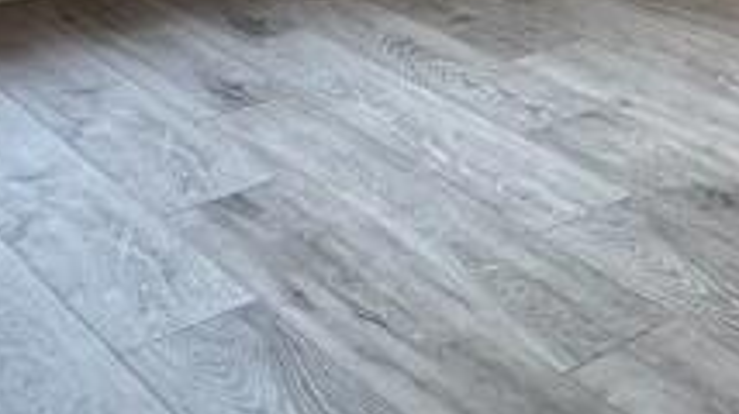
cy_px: -407
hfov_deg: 24.4
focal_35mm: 73
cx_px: 1022
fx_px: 1429
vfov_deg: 14.0
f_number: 2.2
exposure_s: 1/100
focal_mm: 2.22
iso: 160
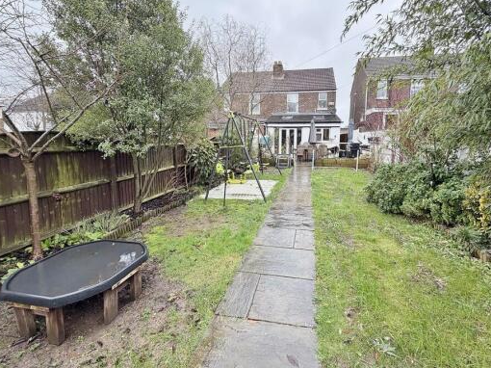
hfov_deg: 94.3
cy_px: 162
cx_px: 268
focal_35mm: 16
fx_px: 227
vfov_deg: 77.8
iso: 50
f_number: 2.2
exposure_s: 1/121
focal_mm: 2.22
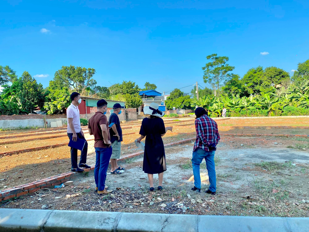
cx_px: 154
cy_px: 116
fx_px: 232
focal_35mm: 26
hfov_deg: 67.3
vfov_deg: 53.1
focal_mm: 4.25
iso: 32
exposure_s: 1/1377
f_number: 1.8
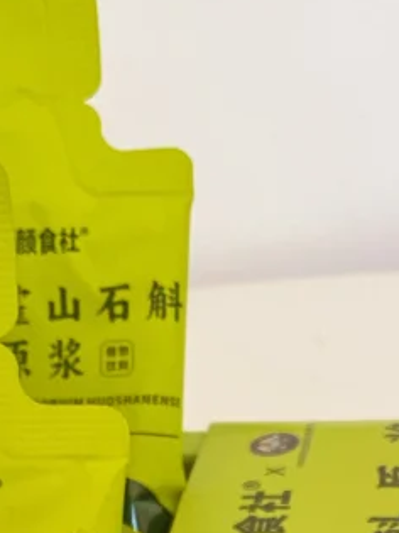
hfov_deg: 12.0
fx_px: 1830
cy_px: 843
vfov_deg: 15.1
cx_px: 541
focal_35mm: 119
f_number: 1.8
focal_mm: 4.25
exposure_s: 1/121
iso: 64
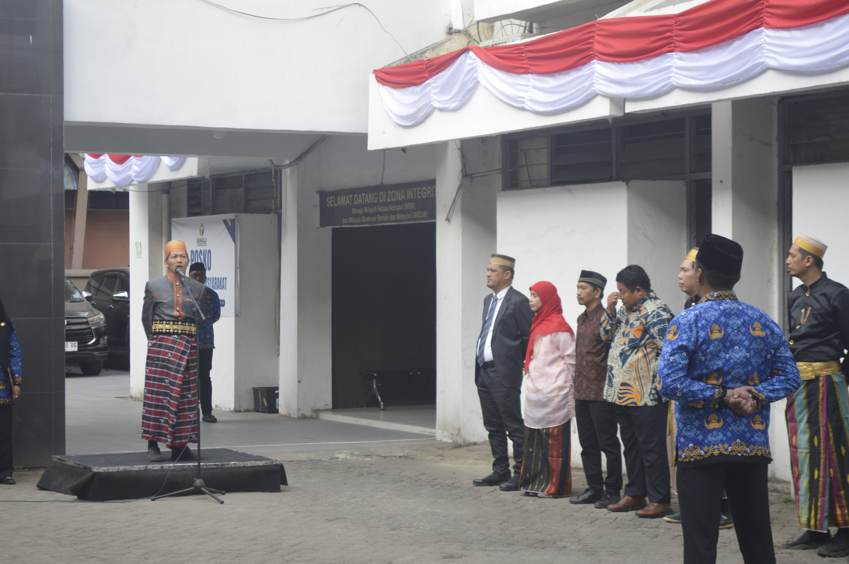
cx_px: 424
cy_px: 282
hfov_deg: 24.6
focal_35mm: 82
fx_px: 1944
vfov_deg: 16.5
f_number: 5.6
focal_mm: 55
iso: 360
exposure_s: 1/125
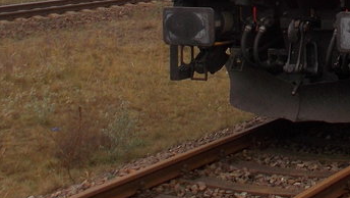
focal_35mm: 114
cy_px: -90
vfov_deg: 10.3
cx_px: 348
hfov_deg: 18.3
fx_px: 1059
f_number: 3.4
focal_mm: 5.3
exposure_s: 1/160
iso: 80
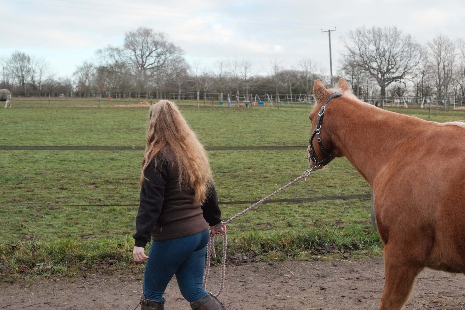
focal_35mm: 53
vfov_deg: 25.5
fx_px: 685
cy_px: 155
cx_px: 232
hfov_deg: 37.5
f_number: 5.6
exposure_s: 1/500
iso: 1600
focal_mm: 35.1
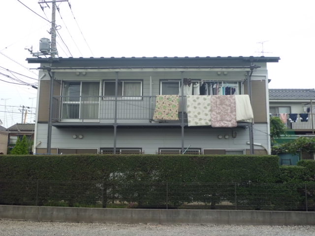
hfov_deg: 51.4
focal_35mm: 36
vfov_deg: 39.7
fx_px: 328
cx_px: 158
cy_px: 118
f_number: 8.8
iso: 64
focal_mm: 6.4
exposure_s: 1/80
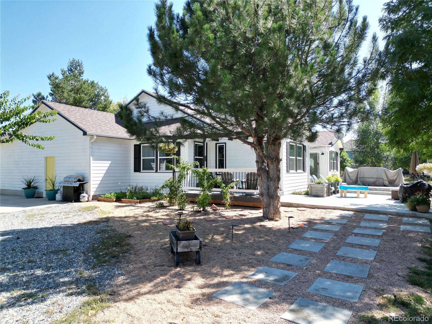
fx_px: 300
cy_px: 162
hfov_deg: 71.6
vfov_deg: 56.8
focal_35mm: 24
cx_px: 216
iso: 110
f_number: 1.7
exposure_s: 1/1000
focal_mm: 6.72
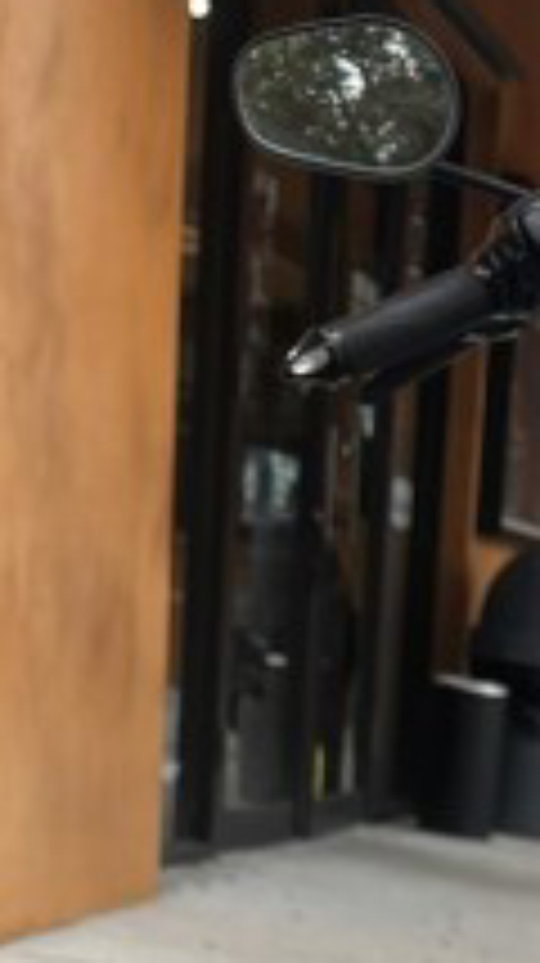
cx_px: 896
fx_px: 2705
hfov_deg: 10.8
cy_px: 1593
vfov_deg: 17.4
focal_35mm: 106
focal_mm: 5.1
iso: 40
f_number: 1.6
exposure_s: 1/256
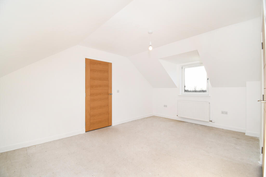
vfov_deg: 77.3
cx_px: 133
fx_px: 111
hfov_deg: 100.4
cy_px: 88
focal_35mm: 15
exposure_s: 1/80
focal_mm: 10
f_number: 9
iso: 250
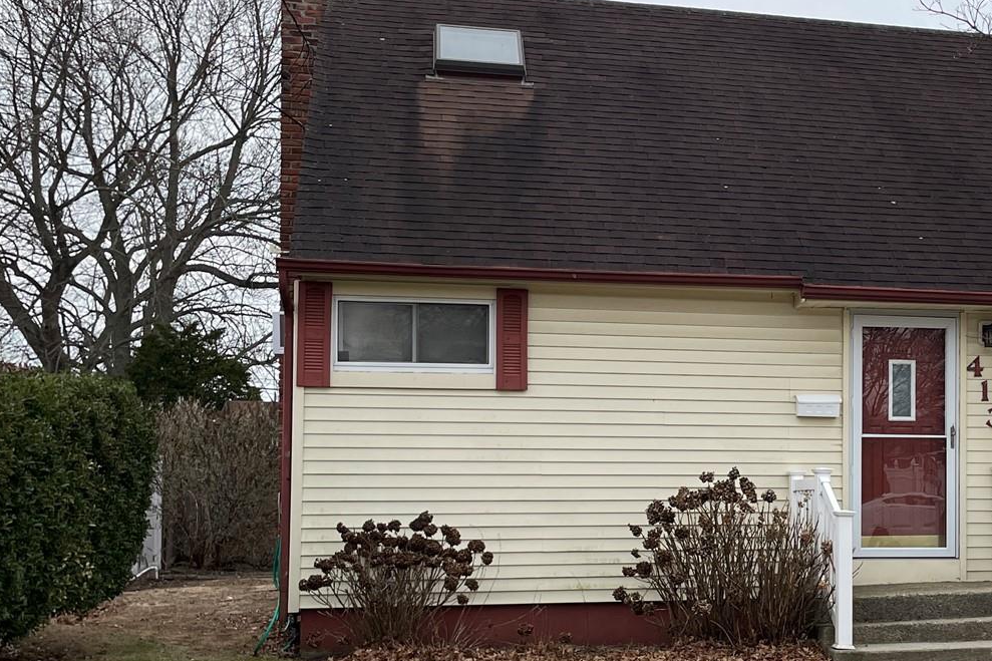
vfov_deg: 24.0
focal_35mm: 56
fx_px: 1543
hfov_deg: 34.0
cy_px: 459
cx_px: 863
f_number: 1.6
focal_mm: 4.2
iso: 32
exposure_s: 1/972
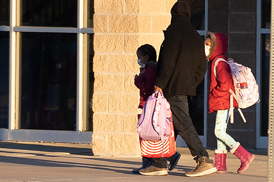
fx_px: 1521
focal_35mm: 200
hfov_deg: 10.3
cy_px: 91
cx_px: 137
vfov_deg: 6.9
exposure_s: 1/640
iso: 160
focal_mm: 200
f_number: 2.8
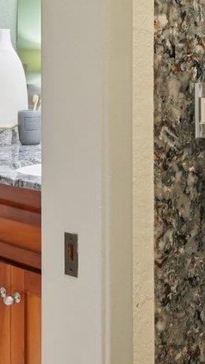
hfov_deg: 16.4
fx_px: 686
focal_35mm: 71
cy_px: 51
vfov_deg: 28.8
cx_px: 233
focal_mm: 14
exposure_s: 1/20
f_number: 8
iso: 800
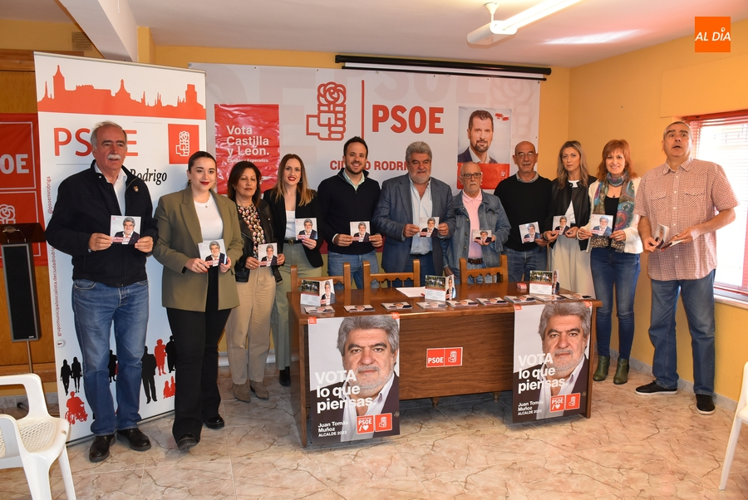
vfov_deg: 43.7
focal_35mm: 30
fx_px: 624
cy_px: 250
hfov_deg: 61.9
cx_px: 374
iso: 800
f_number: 4.5
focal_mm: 20
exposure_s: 1/80
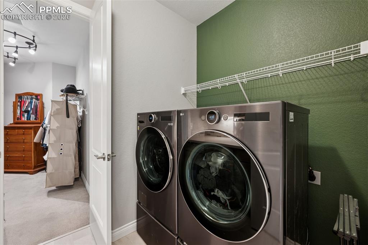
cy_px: 122
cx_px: 184
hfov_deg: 104.3
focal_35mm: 14
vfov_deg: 81.2
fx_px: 143
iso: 250
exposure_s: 2.5
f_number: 10
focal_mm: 14
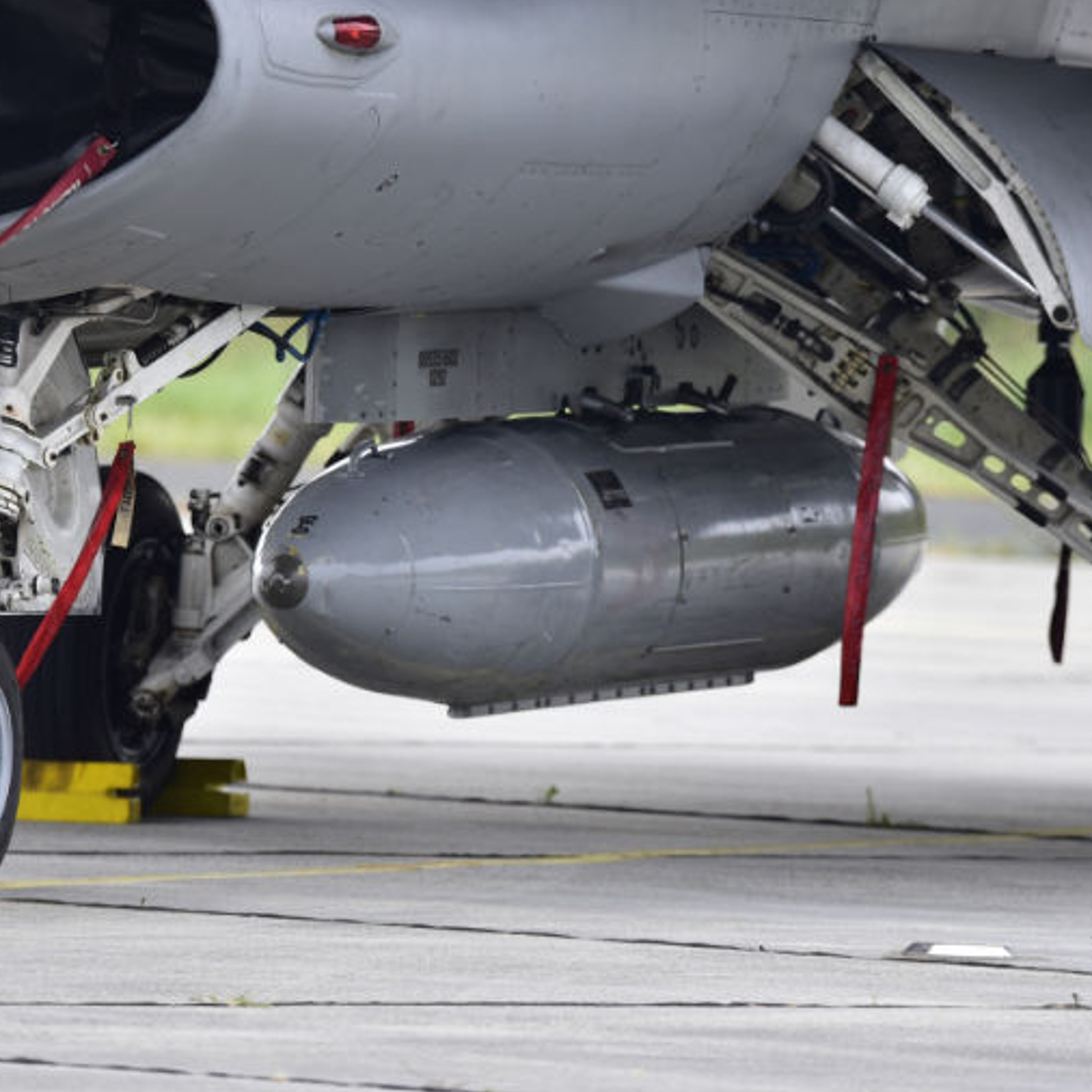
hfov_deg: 2.2
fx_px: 28231
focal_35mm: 791
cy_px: 398
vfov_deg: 2.2
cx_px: 624
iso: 250
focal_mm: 460
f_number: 6.3
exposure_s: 1/200
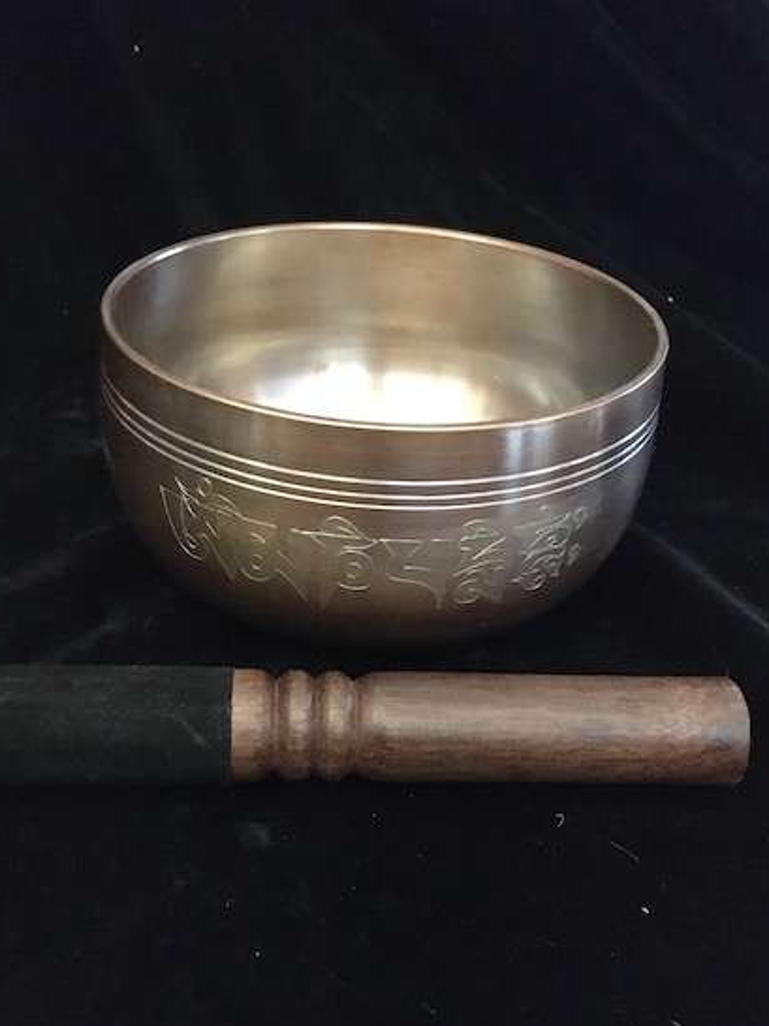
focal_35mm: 34
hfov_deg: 41.7
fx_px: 1008
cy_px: 541
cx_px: 340
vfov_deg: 53.9
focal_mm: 4.15
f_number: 2.2
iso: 2000
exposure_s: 1/17
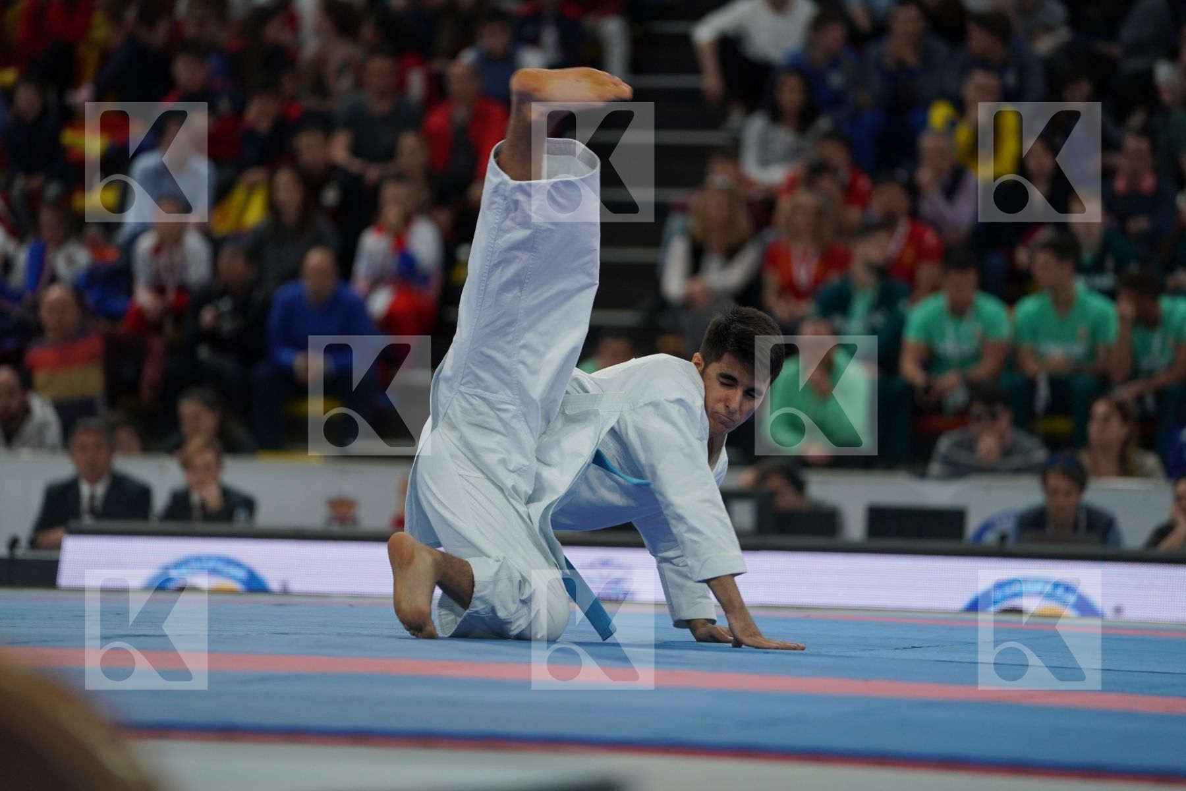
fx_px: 6391
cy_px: 396
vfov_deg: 7.1
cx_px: 593
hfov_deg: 10.6
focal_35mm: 194
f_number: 2.8
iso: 640
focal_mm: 194
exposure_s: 1/500
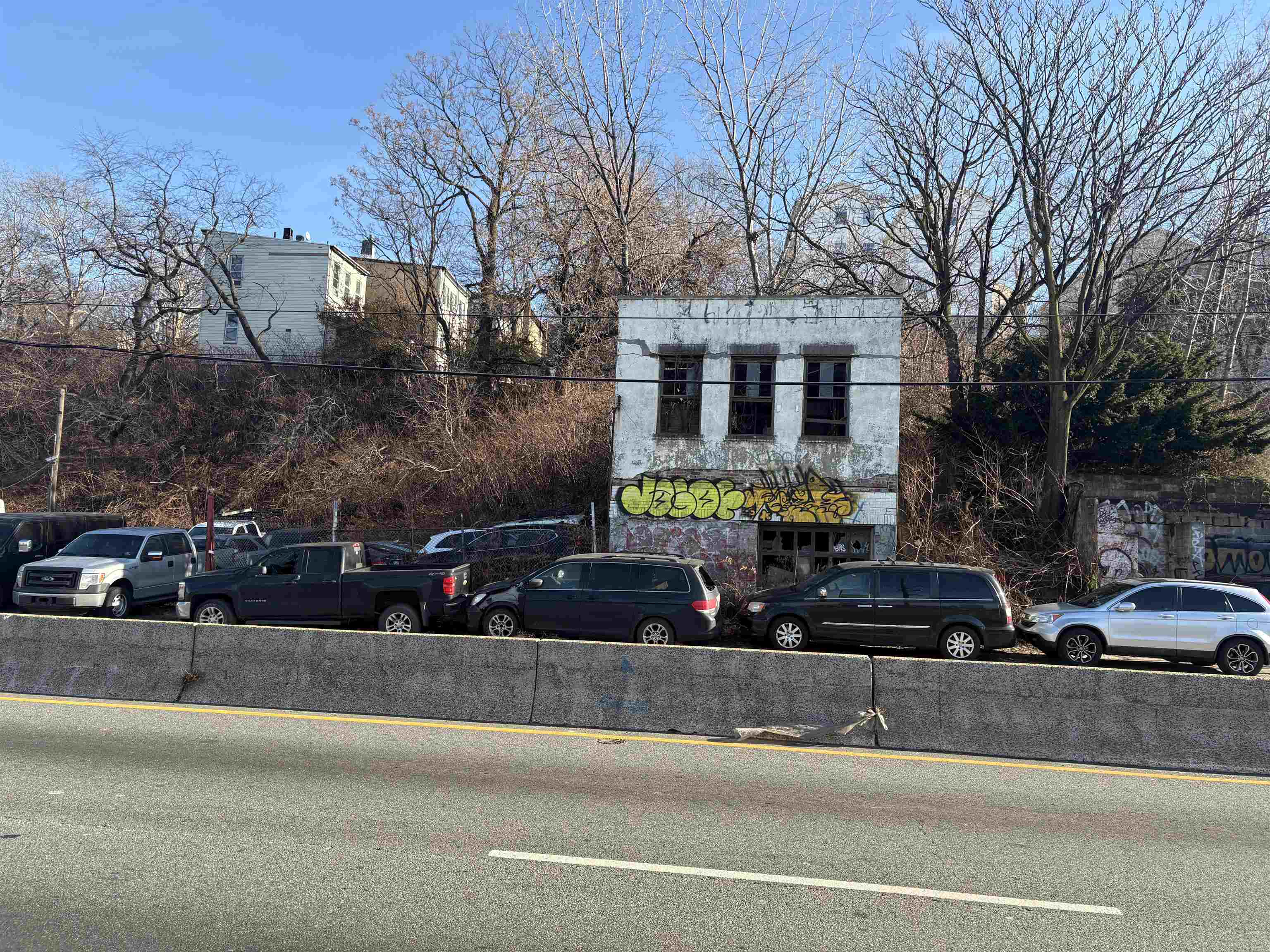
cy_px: 476
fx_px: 954
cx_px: 635
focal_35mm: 26
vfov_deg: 53.1
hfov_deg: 67.3
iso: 50
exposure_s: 1/973
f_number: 1.6
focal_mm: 5.96
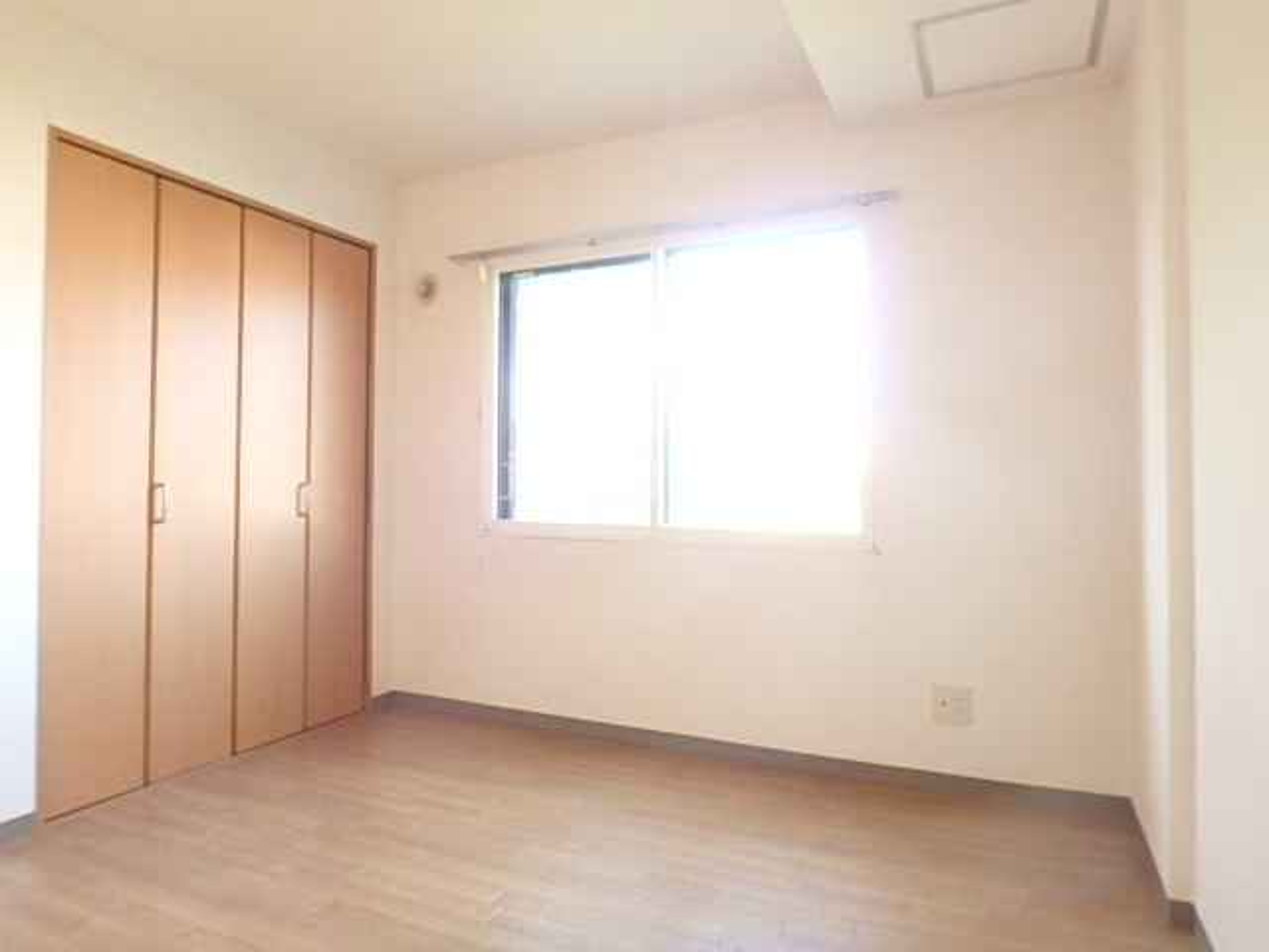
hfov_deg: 79.0
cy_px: 476
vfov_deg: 63.4
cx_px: 634
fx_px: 770
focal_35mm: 21
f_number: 3.5
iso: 500
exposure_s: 1/30
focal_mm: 3.7
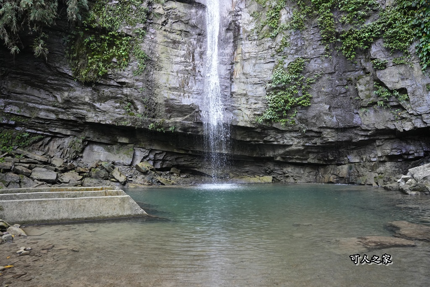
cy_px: 144
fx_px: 287
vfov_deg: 53.1
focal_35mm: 24
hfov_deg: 73.7
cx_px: 215
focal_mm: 24
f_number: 5.6
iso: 2500
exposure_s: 1/200
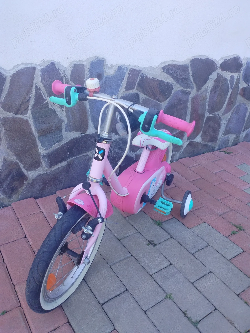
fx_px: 250
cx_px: 125
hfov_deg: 53.0
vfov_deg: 67.3
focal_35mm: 26
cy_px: 166
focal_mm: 4.25
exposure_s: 1/152
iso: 100
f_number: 1.8
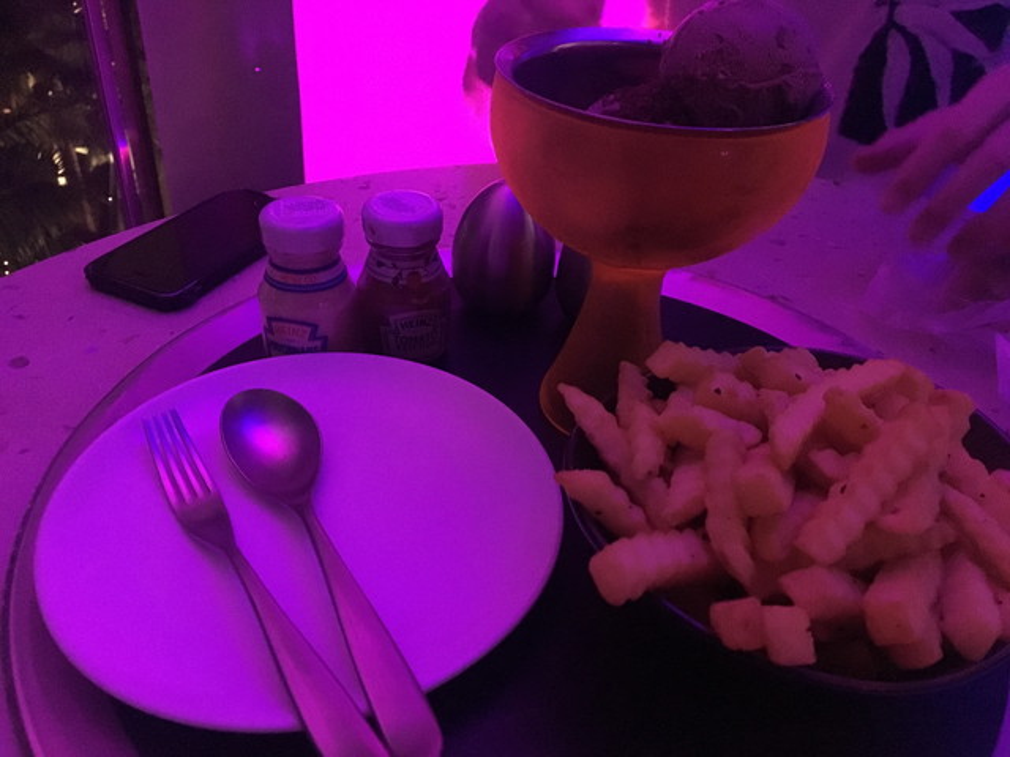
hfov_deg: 61.7
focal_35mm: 29
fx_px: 846
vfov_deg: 48.2
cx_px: 505
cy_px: 378
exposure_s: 1/17
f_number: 2.2
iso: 1600
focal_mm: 4.15
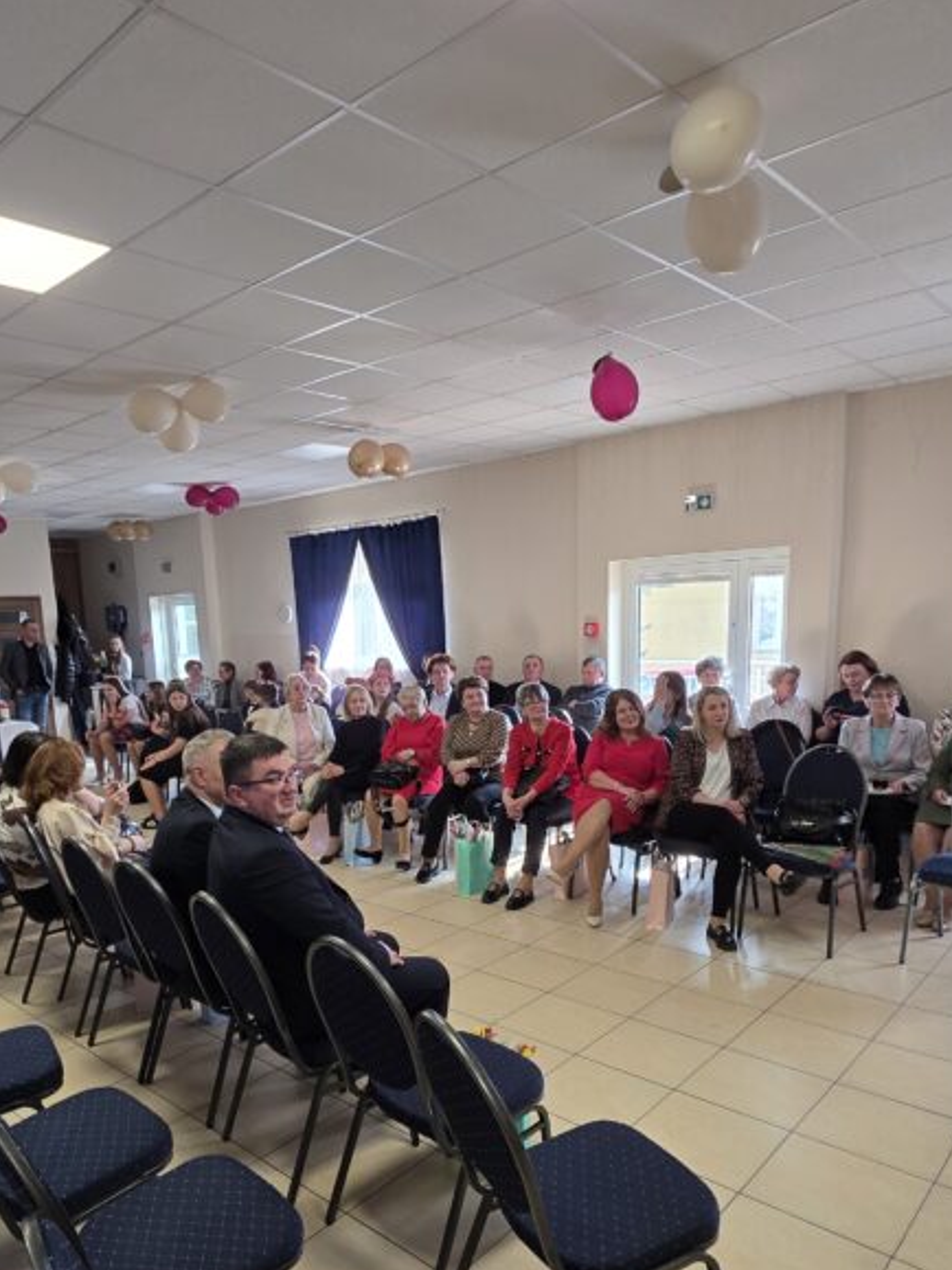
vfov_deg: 72.6
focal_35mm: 23
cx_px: 382
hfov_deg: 58.4
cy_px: 798
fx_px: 844
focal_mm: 2.2
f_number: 1.9
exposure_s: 1/100
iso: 100
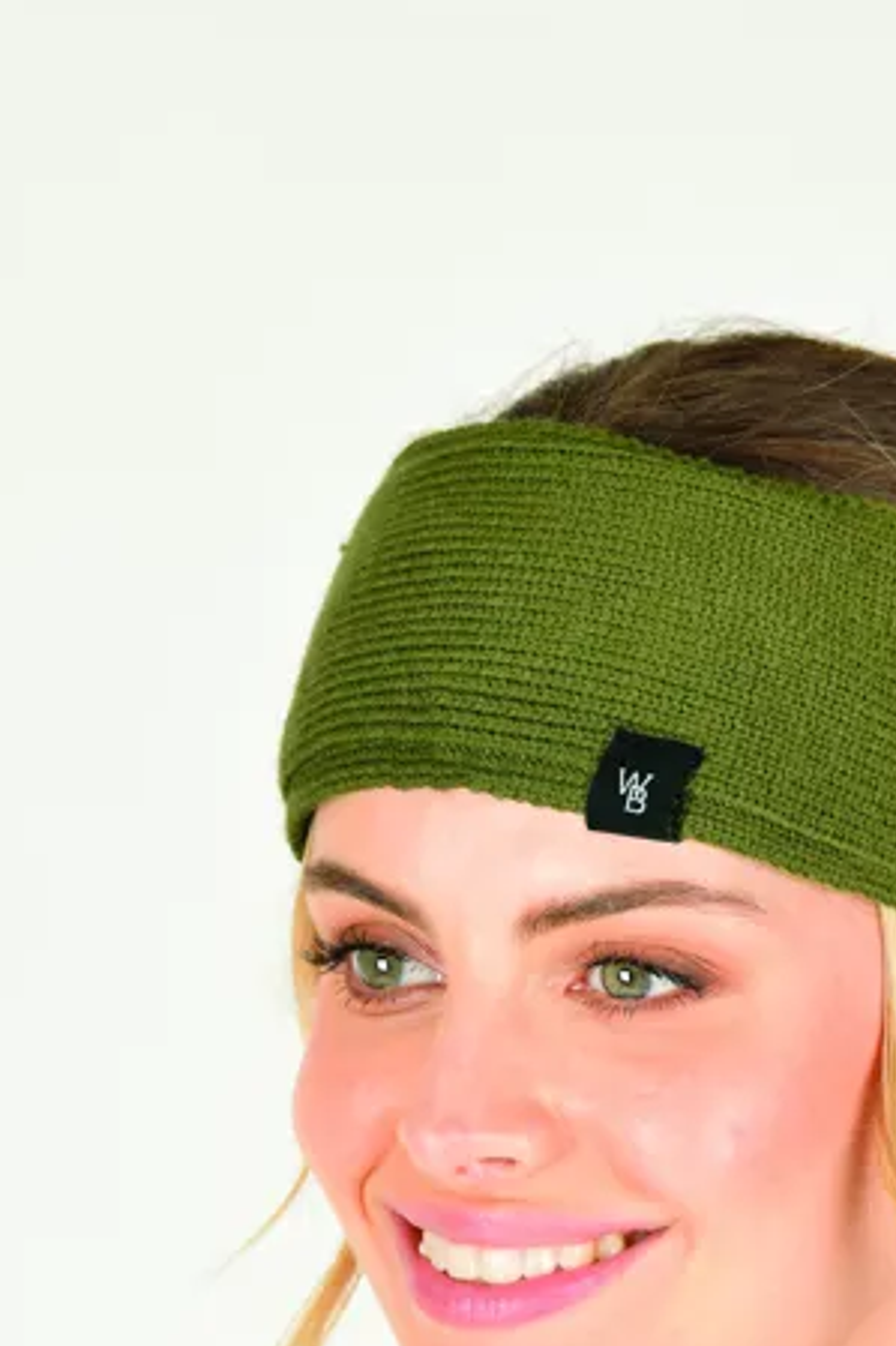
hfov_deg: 3.8
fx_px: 13487
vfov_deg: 5.7
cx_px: 551
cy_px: 1598
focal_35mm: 361
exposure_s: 1/160
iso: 125
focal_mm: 135
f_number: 5
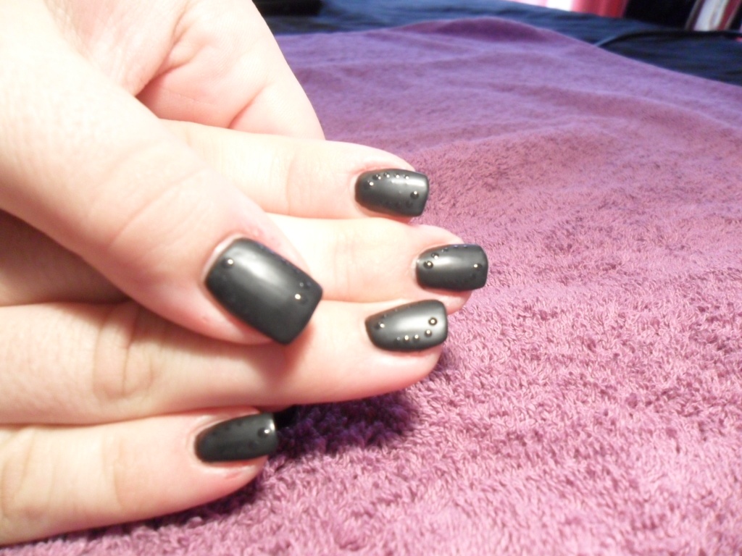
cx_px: 371
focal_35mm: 27
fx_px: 579
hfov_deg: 65.3
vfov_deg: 51.4
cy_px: 278
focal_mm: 4.9
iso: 400
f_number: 3.5
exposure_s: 1/30
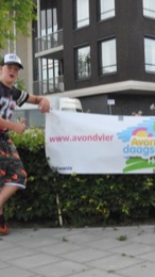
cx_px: 171
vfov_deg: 36.0
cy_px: 139
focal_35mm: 58
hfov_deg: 19.8
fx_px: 424
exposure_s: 1/400
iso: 2000
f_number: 10
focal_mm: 24
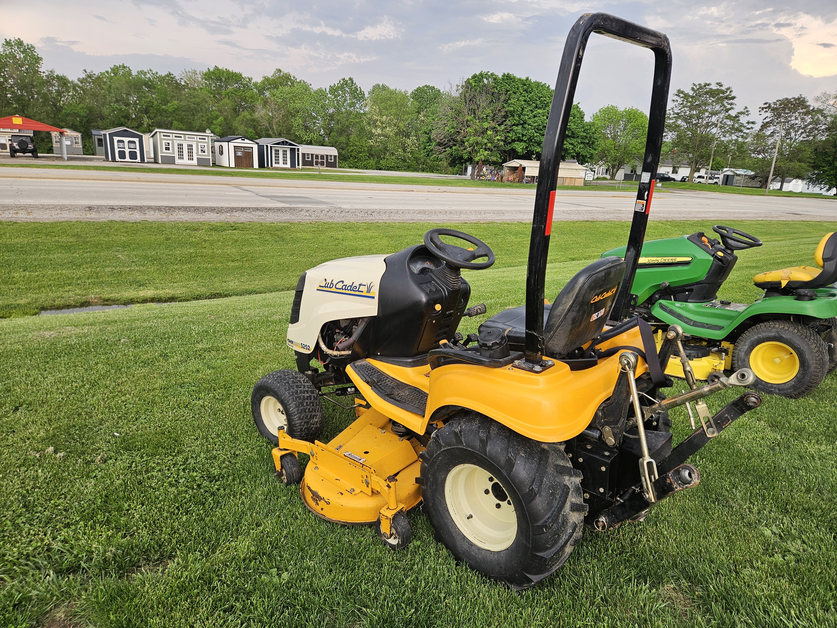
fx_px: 556
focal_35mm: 23
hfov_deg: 73.9
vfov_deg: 58.9
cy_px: 314
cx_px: 418
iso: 32
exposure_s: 1/180
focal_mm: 5.4
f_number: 1.8
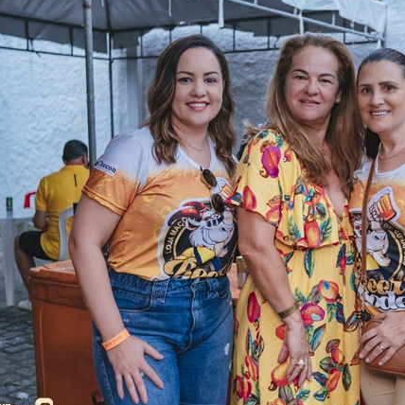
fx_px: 702
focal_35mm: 53
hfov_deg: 31.2
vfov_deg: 32.2
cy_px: 192
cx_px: 334
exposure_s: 1/1250
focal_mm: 24
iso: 2500
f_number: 2.5
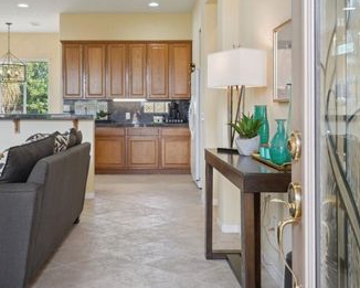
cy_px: 110
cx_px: 198
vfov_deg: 32.6
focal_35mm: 46
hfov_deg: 40.3
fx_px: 490
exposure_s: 1/25
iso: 400
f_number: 8
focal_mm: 32
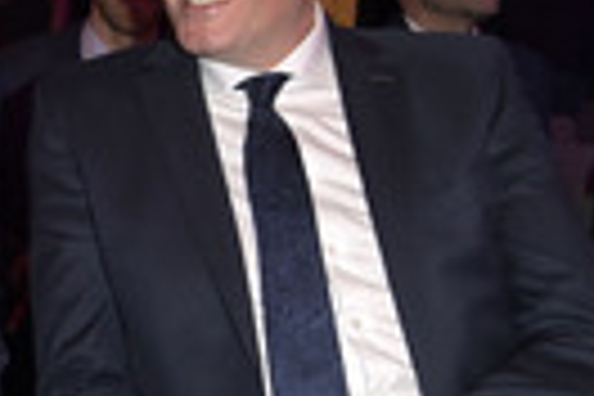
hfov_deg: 21.2
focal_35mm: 82
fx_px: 1353
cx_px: -277
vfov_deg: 16.6
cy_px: 284
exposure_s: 1/80
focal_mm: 24
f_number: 5.6
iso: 1600
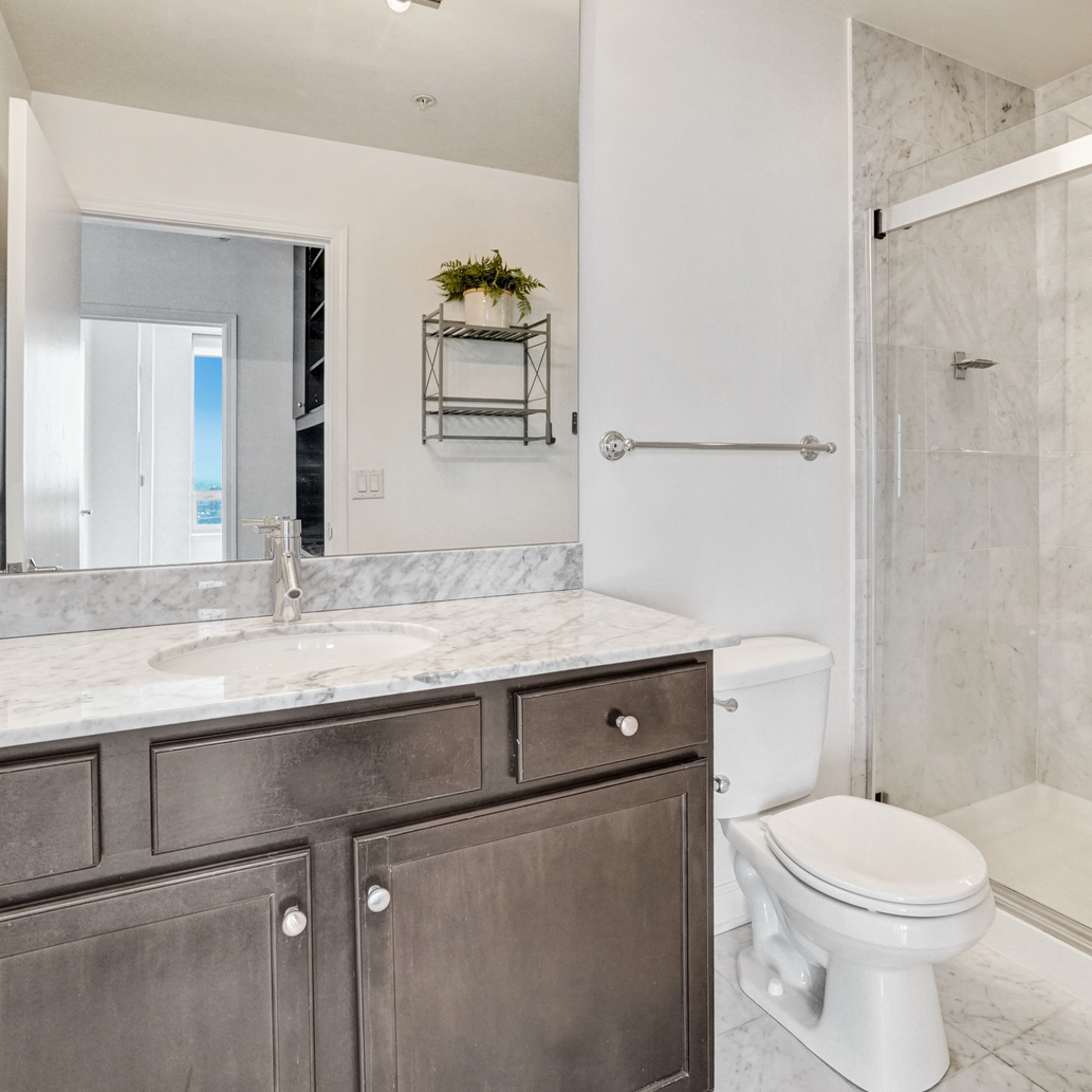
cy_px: 524
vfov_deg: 74.8
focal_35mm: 20
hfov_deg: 74.6
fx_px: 714
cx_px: 598
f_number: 5.6
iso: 1250
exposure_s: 1/40
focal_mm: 10
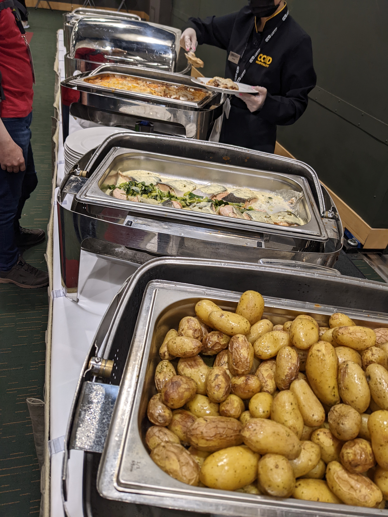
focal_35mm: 27
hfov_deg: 51.4
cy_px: 258
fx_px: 404
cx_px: 194
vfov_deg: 65.3
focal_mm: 4.38
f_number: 1.73
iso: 63
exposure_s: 1/49.9
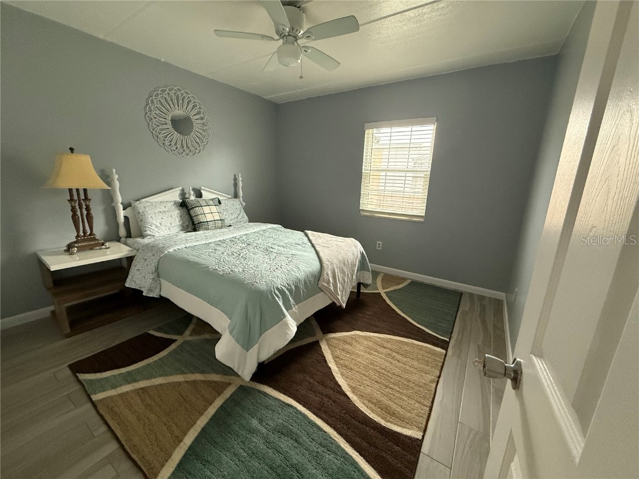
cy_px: 240
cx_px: 320
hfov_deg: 102.1
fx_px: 258
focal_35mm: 14
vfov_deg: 85.7
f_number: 2.2
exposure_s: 1/120
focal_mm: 2.22
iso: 640
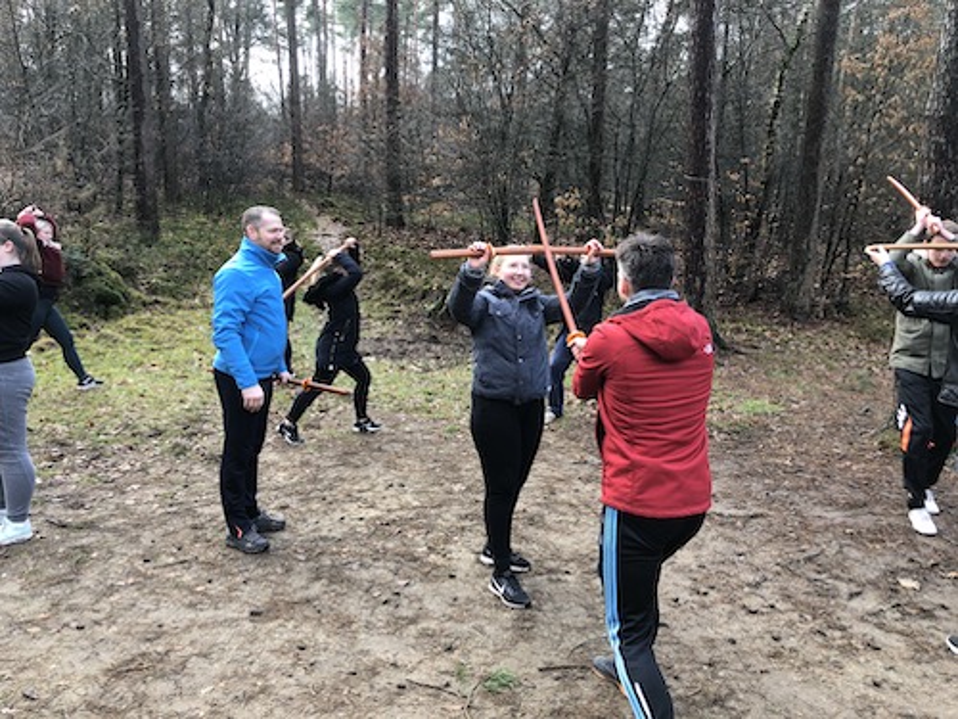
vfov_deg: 49.7
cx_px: 479
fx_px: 775
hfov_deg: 63.4
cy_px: 360
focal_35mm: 28
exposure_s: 1/60
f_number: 1.8
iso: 32
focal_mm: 4
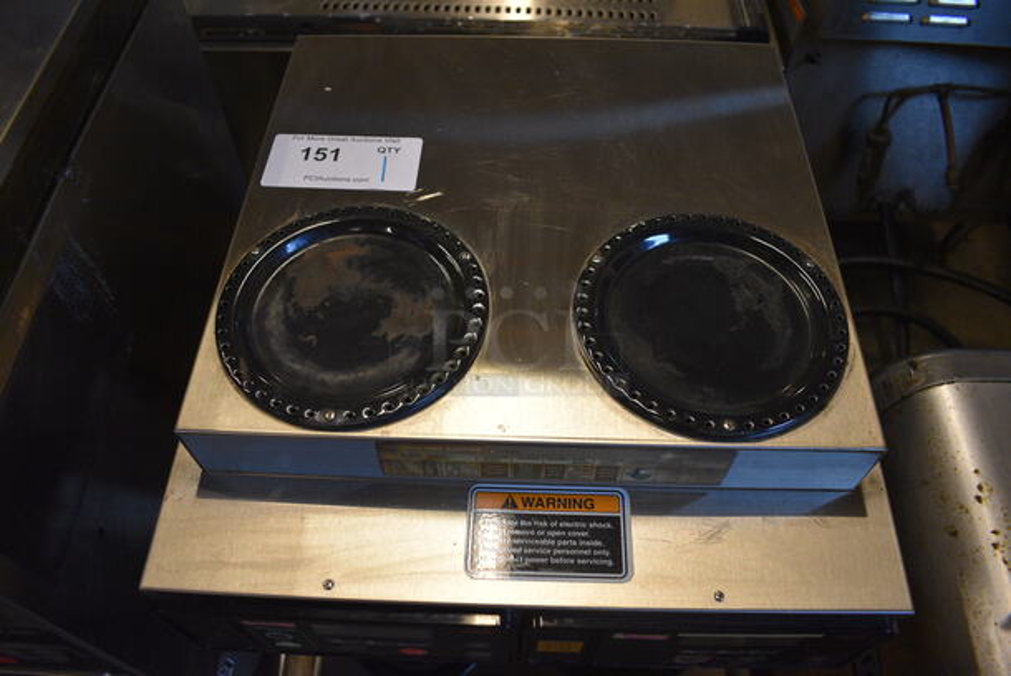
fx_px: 759
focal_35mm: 27
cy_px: 338
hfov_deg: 67.3
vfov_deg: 48.0
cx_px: 506
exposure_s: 1/125
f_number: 3.5
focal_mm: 18
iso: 1600
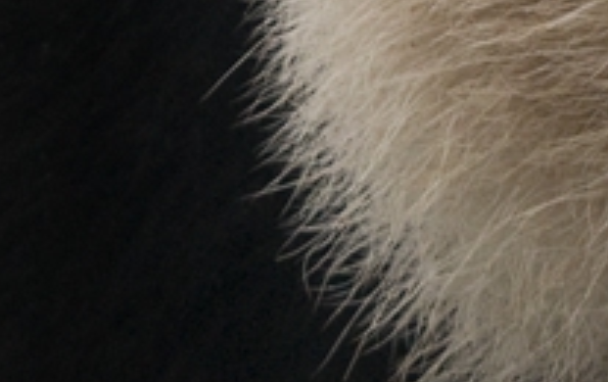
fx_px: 21441
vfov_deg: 1.0
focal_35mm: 1292
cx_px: 928
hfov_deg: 1.6
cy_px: -118
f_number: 7.1
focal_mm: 195
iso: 800
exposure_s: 1/125
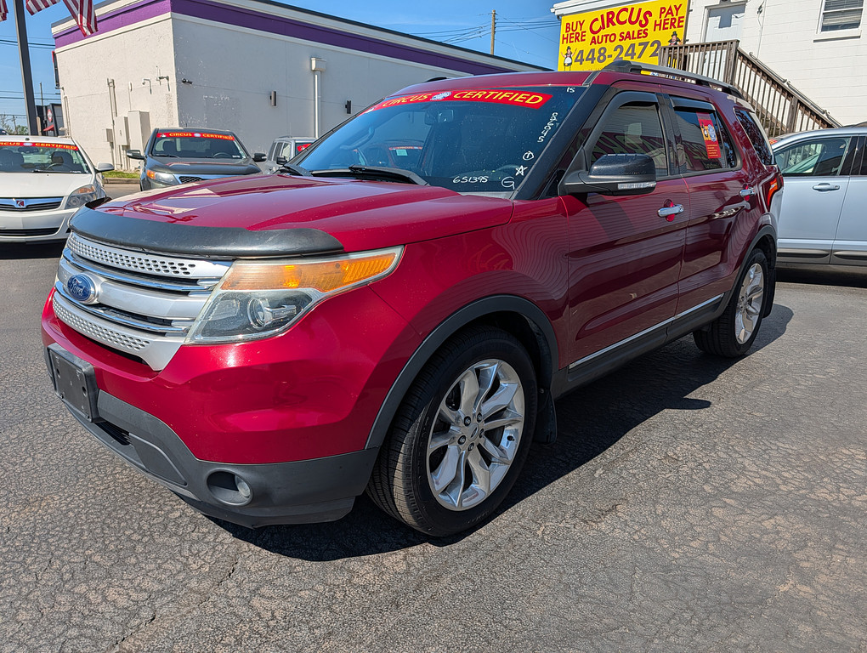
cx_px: 434
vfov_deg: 56.9
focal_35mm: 24
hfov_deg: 71.5
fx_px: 602
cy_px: 326
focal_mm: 6.9
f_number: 1.68
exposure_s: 1/1678
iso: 20
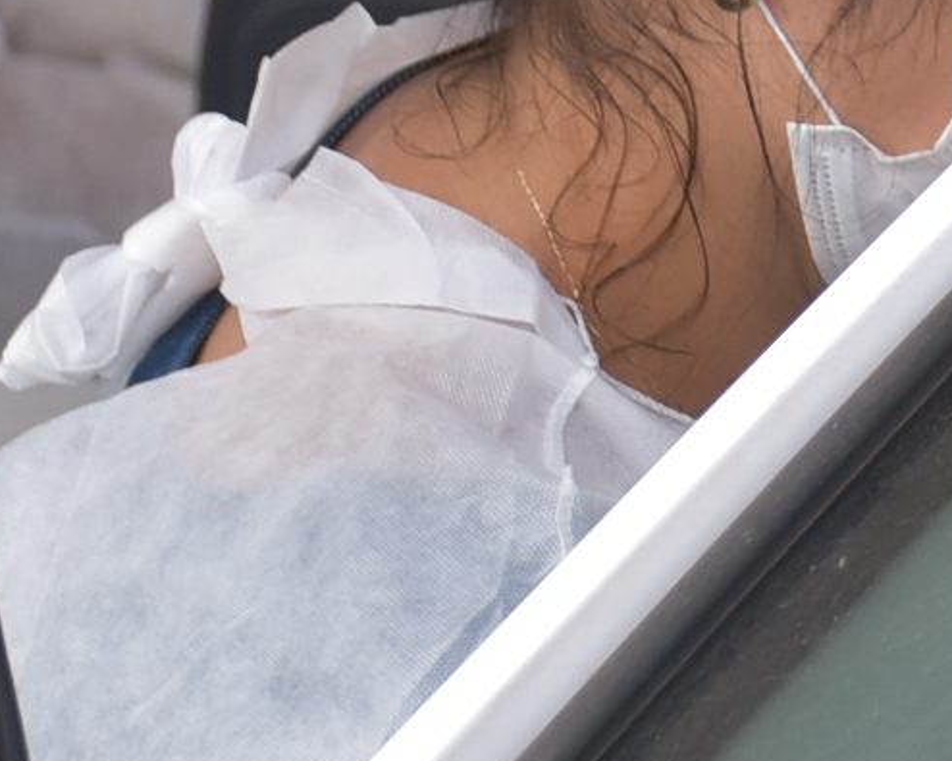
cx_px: 1852
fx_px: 12029
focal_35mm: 427
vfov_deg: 3.6
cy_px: 435
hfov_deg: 4.5
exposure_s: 1/400
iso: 500
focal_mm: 50
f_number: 5.6
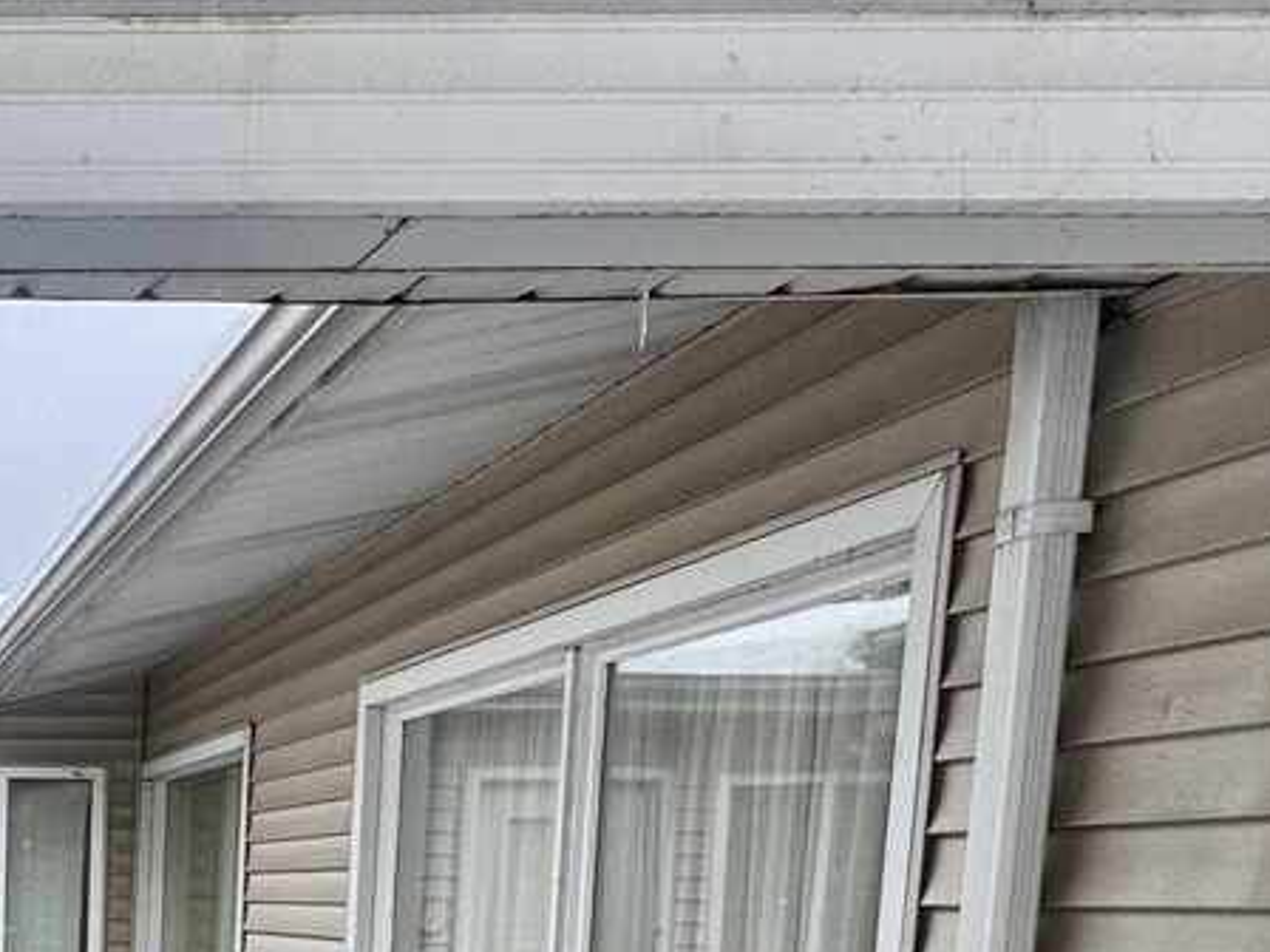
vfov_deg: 28.5
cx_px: -232
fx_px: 1651
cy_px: 1111
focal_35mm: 45
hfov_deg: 34.3
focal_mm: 2.22
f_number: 2.2
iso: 50
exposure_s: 1/99
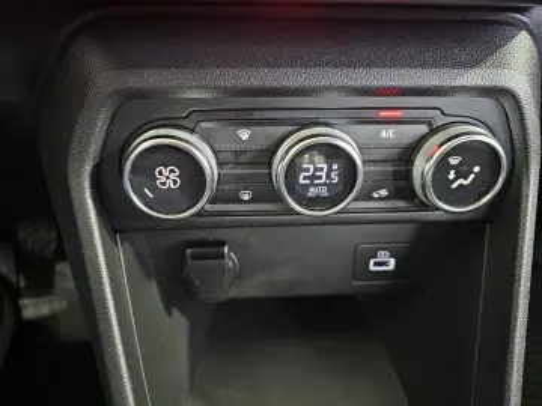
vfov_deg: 58.9
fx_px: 360
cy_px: 203
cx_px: 271
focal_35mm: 23
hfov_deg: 73.9
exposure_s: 1/25
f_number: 1.7
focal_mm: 6.3
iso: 1000
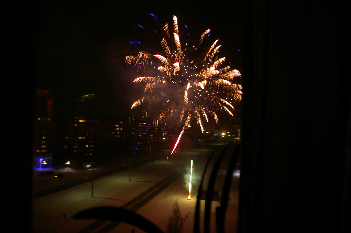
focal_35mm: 27
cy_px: 116
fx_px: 263
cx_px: 176
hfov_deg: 67.4
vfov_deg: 47.8
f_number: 3.5
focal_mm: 18
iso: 200
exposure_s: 1/3.33
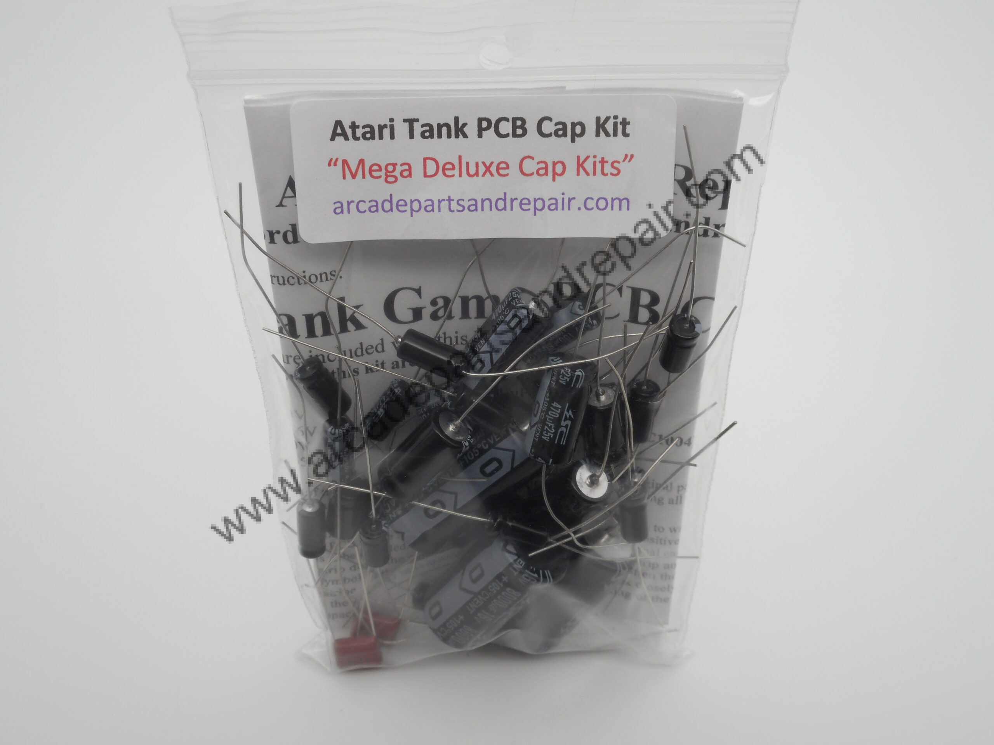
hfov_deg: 42.9
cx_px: 497
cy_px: 372
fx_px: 1263
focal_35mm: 44
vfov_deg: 32.9
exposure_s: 1/80
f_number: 4.7
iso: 80
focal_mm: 7.9
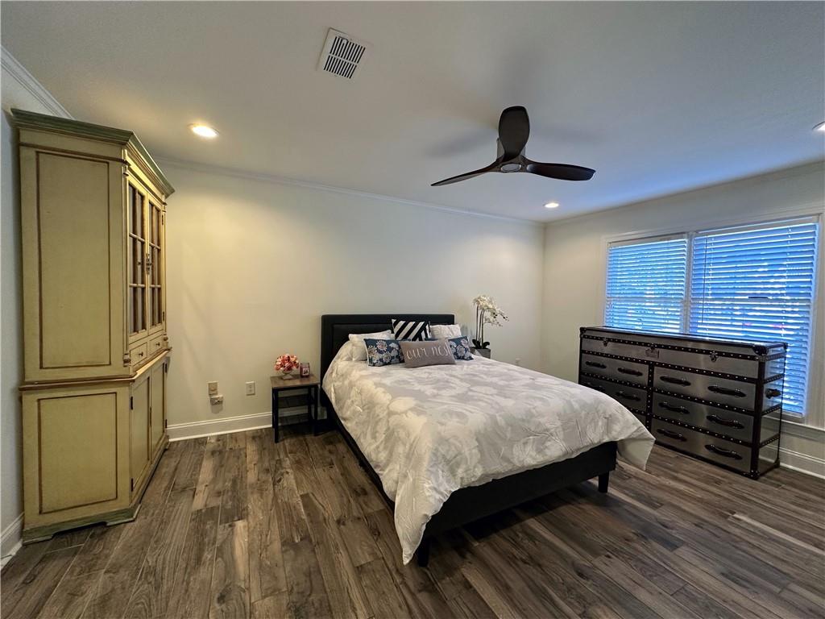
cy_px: 310
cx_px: 412
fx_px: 334
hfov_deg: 102.1
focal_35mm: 14
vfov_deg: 85.7
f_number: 2.2
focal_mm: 2.22
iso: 160
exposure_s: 1/60
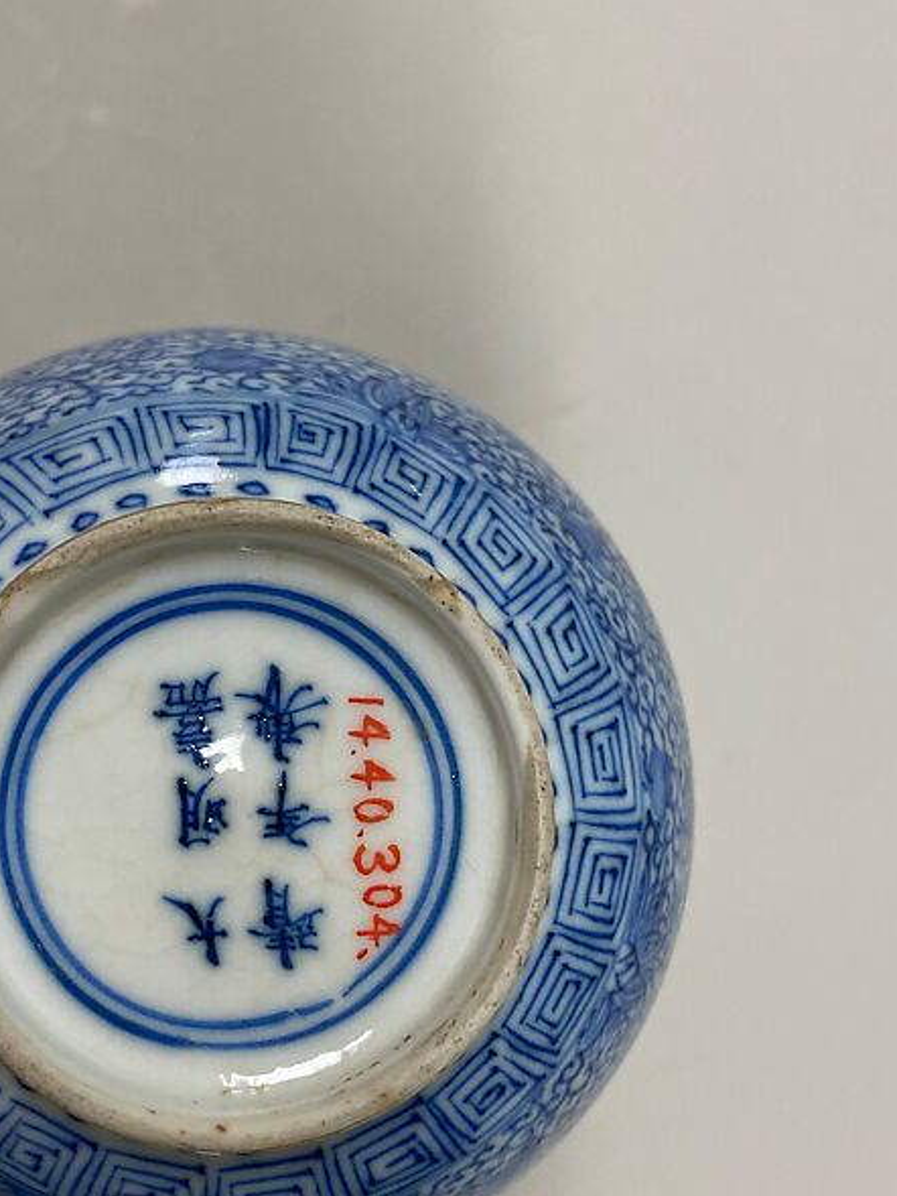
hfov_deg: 27.4
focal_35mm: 53
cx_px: 325
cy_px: 725
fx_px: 1831
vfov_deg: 36.0
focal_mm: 4.25
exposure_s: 1/120
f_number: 1.8
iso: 125
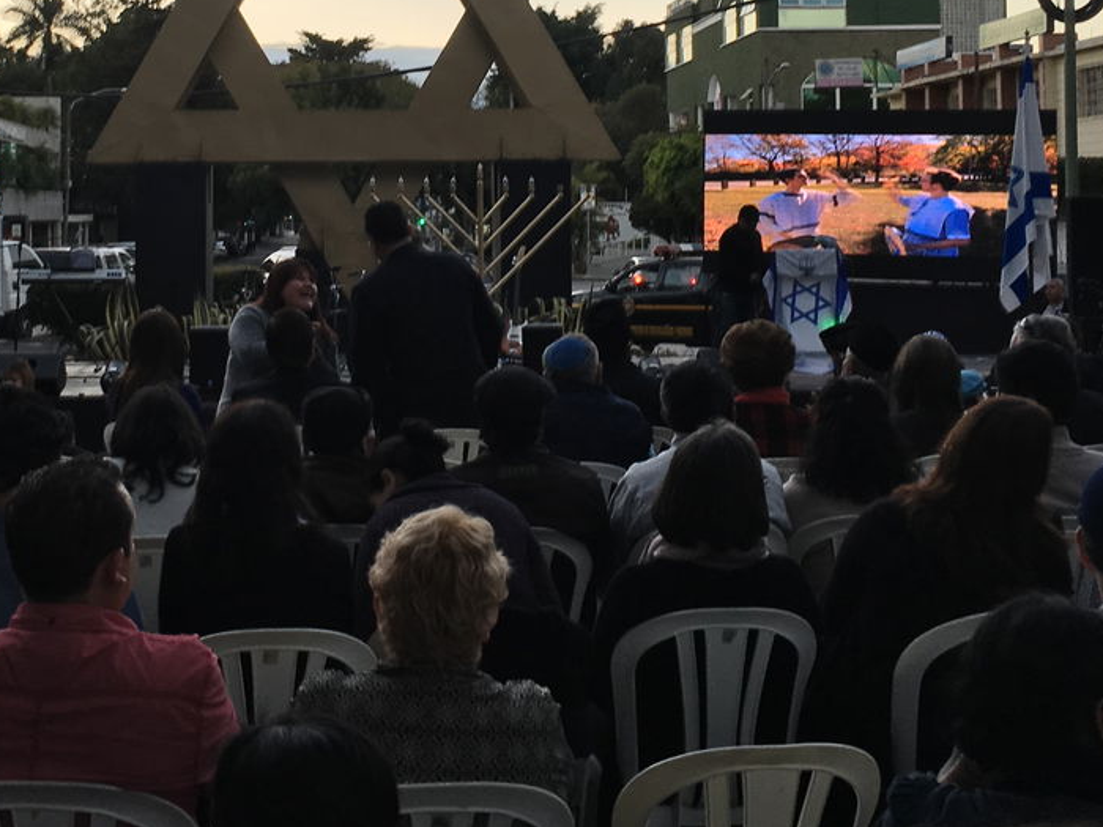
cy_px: 123
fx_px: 1848
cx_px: 351
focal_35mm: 58
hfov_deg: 32.9
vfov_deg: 24.7
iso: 25
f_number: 2.2
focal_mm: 4.15
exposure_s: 1/120
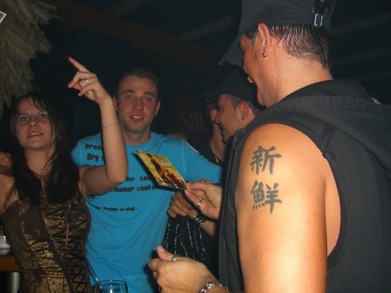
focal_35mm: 38
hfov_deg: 49.0
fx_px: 429
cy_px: 146
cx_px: 196
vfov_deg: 37.7
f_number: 2.8
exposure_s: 1/60
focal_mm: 7.9
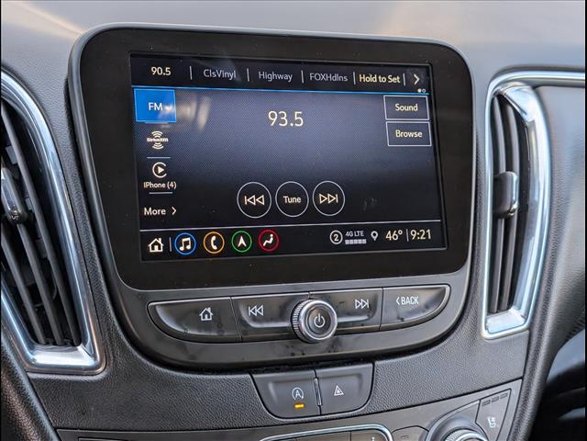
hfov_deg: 38.9
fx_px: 831
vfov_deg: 29.7
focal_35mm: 49
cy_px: 220
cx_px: 294
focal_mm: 6.9
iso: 257
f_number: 1.68
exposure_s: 1/667
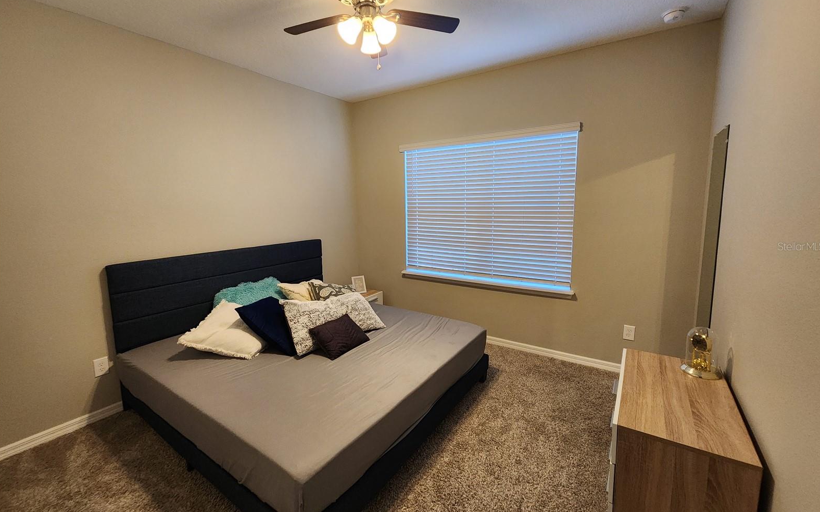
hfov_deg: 105.3
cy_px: 246
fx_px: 313
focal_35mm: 14
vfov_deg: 78.6
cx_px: 410
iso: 320
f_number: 2.2
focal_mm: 2.2
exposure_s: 1/40
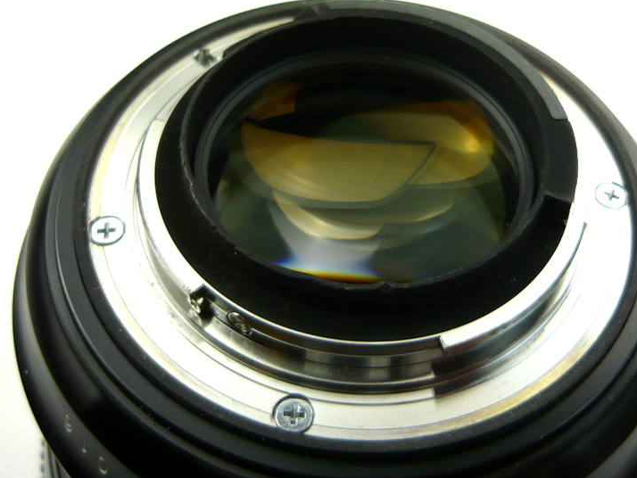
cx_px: 355
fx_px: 681
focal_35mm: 37
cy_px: 251
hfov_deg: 50.0
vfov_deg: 38.7
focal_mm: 5.5
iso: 100
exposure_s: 1/200
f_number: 2.8
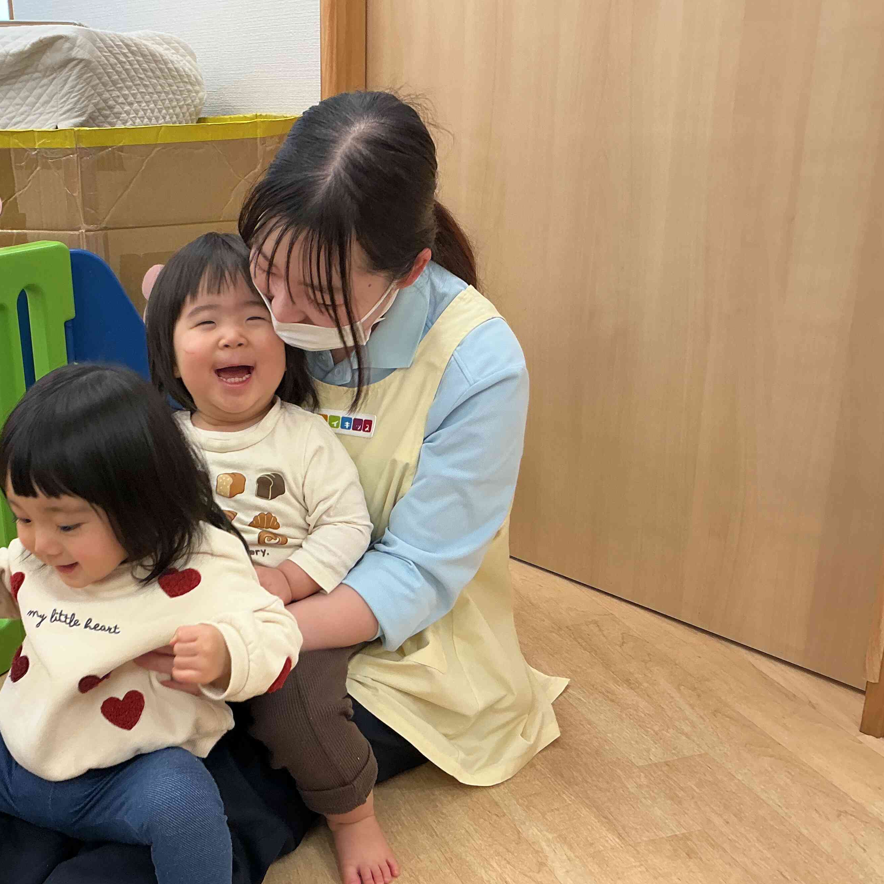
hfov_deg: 41.7
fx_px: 1127
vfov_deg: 42.8
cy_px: 483
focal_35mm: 39
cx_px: 234
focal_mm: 3
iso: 64
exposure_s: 1/120
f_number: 1.8
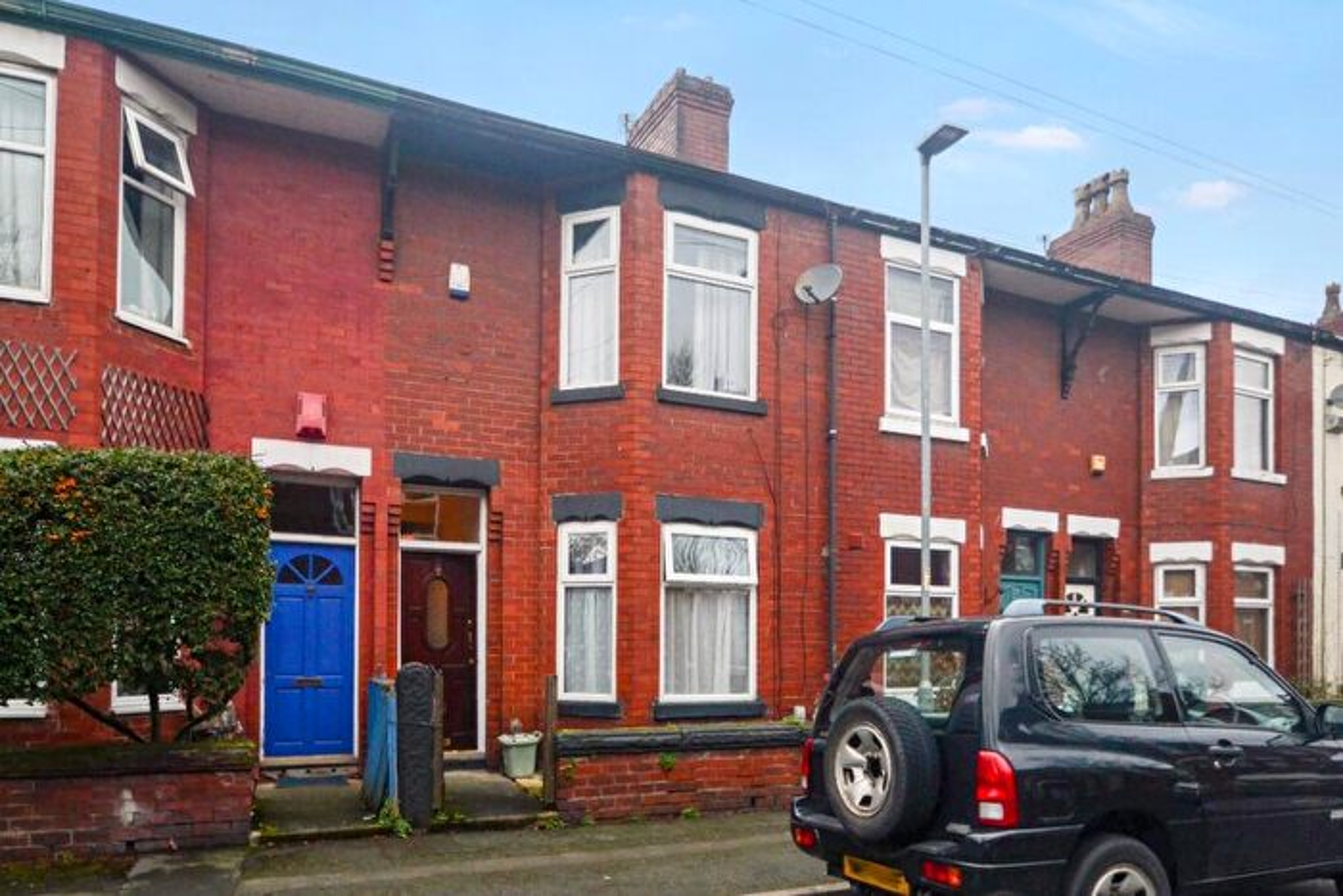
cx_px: 672
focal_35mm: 21
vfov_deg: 59.5
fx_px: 784
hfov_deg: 81.2
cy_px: 448
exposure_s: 1/1000
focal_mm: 14
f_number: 4
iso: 400
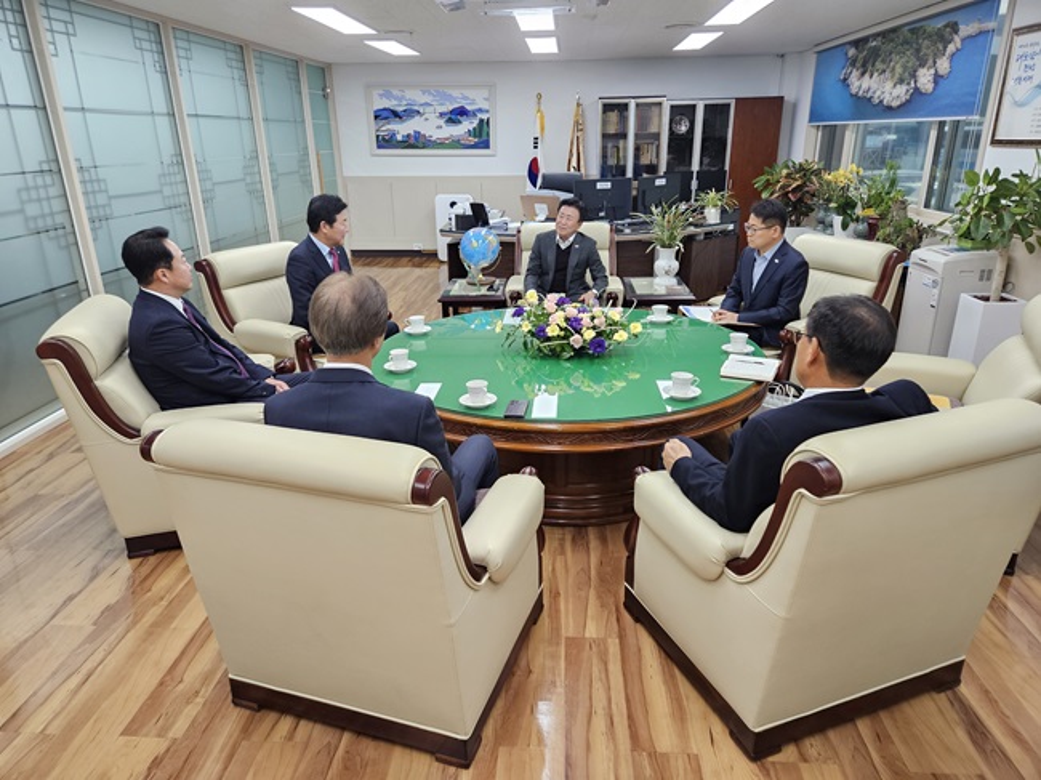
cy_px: 390
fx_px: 691
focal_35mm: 23
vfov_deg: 58.8
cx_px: 520
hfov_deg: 73.9
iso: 200
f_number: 1.8
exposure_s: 1/180
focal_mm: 5.4
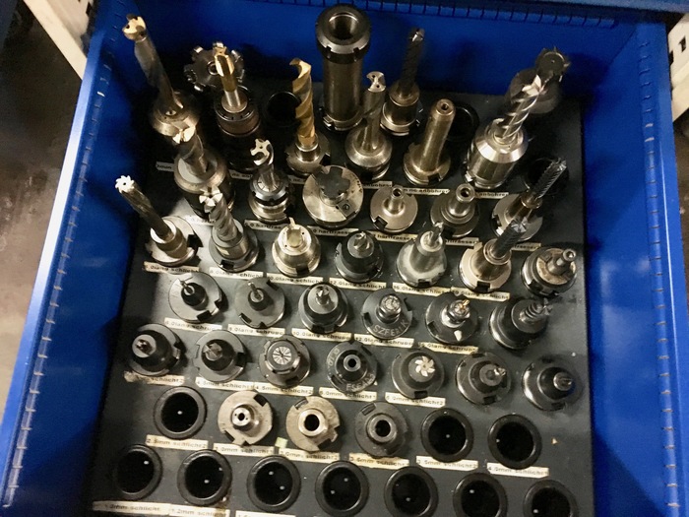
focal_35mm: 29
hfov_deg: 61.7
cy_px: 258
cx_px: 344
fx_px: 577
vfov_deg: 48.2
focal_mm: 4.15
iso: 500
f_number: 2.2
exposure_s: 1/17
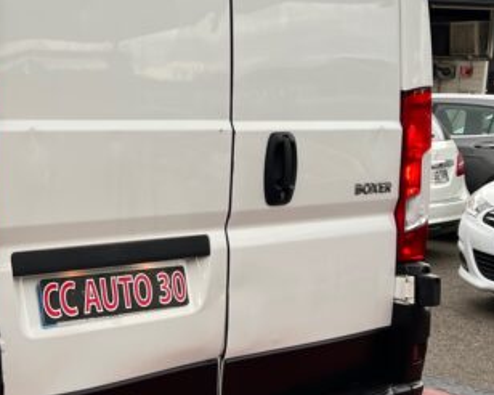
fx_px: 964
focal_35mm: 66
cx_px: 13
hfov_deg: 27.3
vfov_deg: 23.0
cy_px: 132
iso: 40
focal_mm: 5.7
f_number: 1.5
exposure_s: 1/274
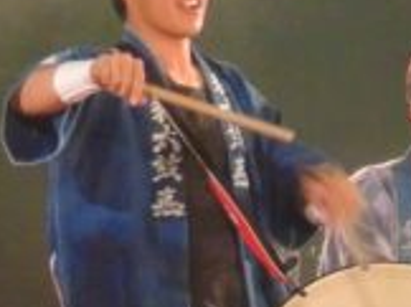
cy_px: 162
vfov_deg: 1.5
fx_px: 11417
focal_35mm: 963
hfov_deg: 2.1
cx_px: -467
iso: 800
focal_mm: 32.6
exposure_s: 1/60
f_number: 3.5
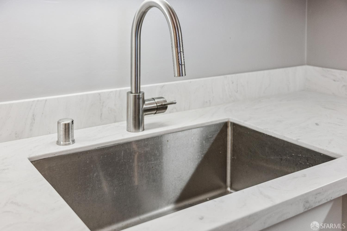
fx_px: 366
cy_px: 116
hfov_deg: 50.7
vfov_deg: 35.1
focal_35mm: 38
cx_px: 174
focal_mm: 38
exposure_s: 1/25
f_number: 4.8
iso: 110
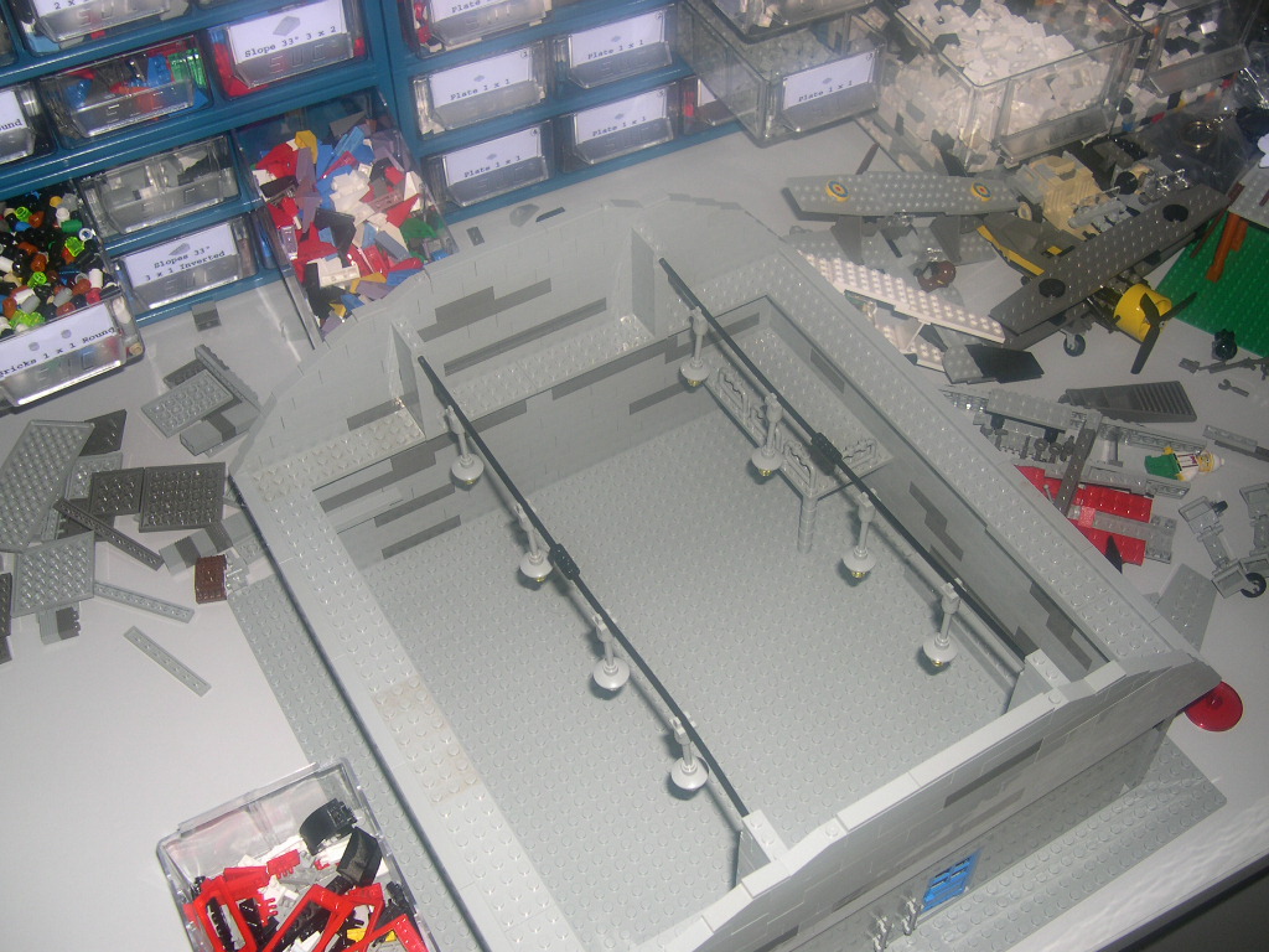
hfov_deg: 49.0
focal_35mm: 38
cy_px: 476
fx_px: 1393
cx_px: 634
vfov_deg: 37.7
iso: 100
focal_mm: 8
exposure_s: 1/60
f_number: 2.8
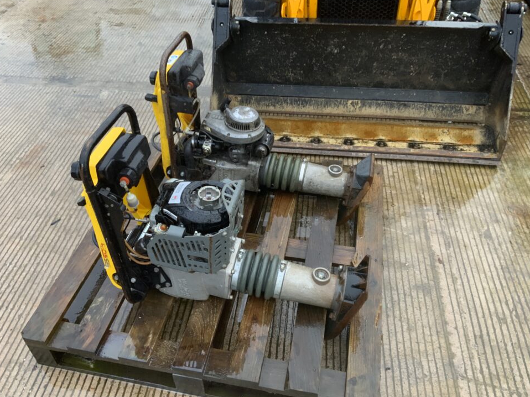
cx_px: 250
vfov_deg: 45.4
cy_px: 205
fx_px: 475
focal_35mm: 31
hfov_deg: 58.3
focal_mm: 3
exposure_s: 1/60
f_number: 1.8
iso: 100
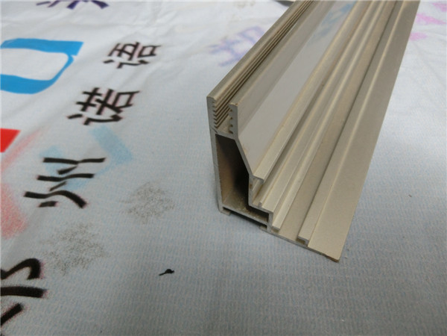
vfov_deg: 56.8
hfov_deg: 71.6
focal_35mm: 24
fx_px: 310
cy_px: 168
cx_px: 224
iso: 200
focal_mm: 4.24
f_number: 3
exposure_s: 1/125
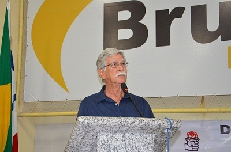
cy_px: 76
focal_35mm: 63
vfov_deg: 21.4
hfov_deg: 32.0
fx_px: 403
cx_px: 116
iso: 2000
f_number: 6.3
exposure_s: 1/60
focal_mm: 42
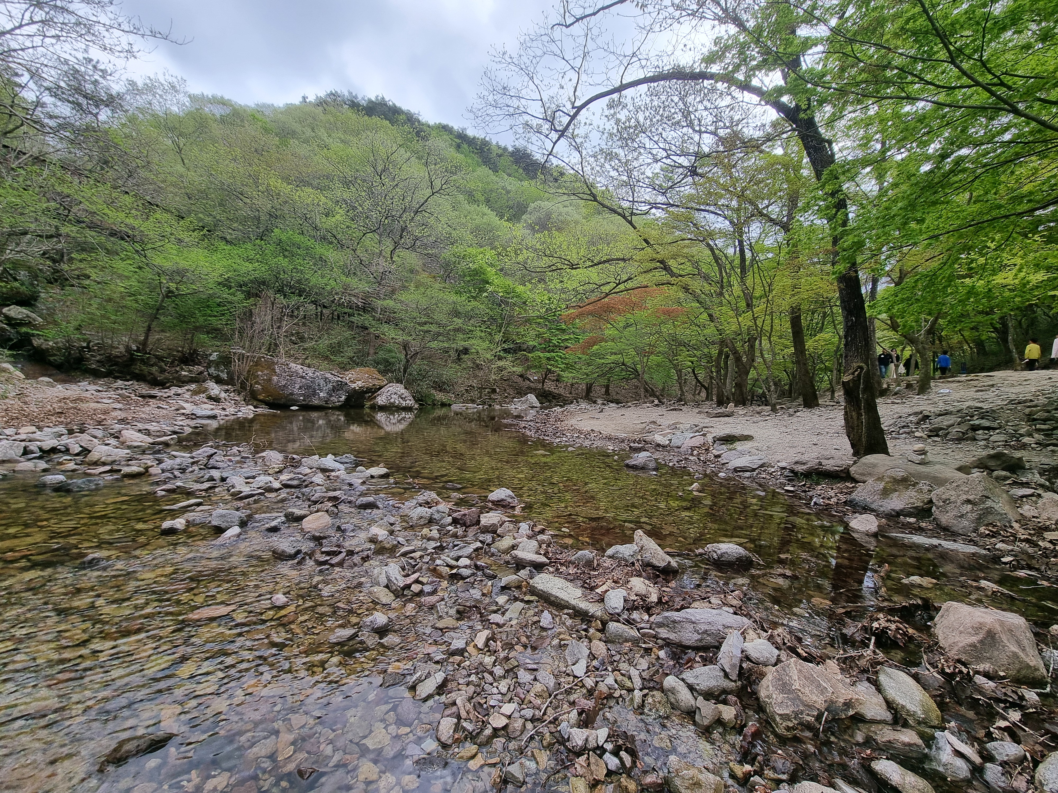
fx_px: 397
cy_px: 396
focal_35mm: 13
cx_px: 529
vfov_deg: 89.9
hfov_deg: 106.2
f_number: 2.2
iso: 50
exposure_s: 1/526
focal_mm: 2.2
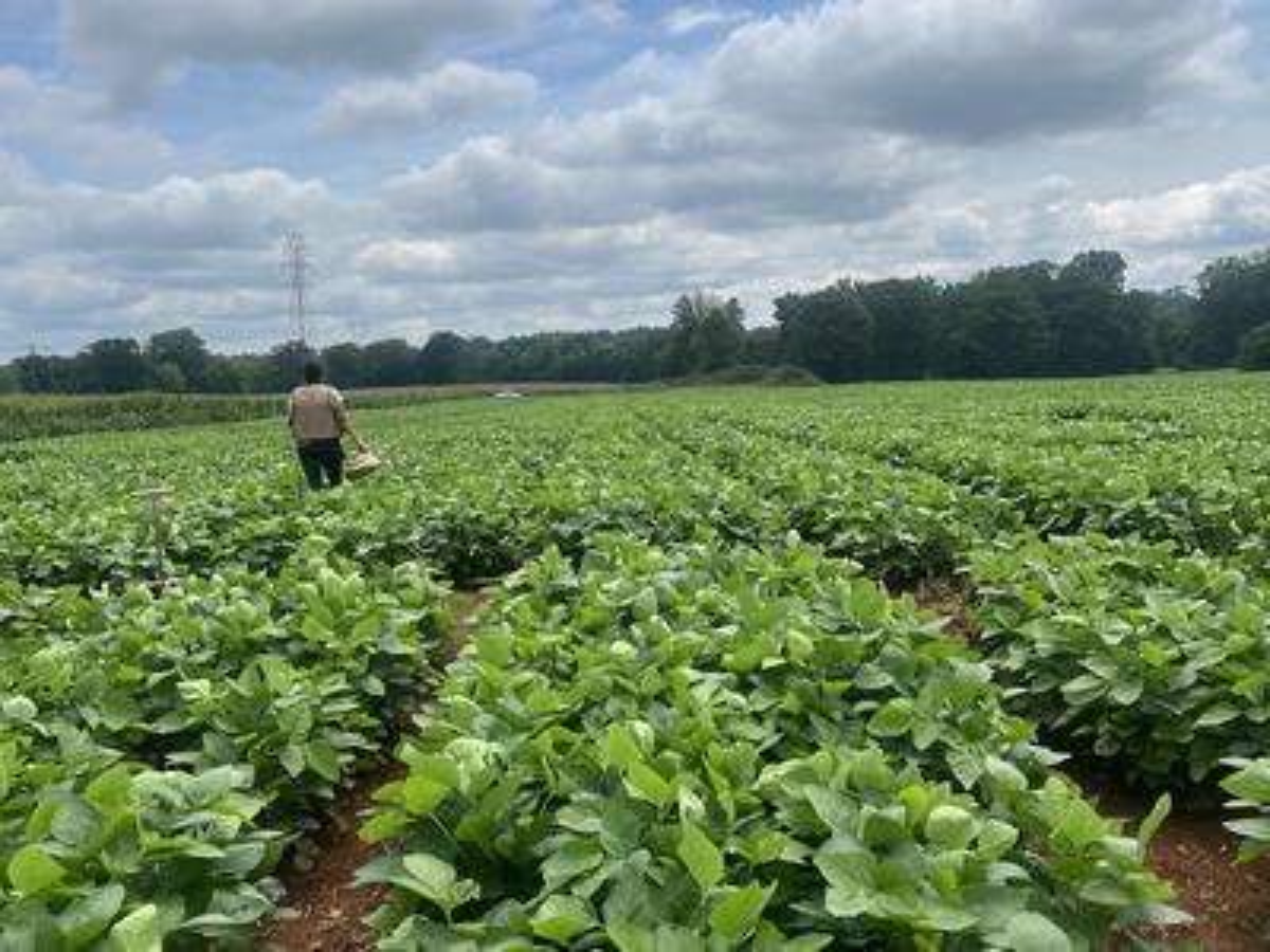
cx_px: 635
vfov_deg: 53.1
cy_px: 476
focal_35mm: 26
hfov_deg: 67.3
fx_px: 954
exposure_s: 1/5848
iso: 50
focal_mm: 5.1
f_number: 1.6
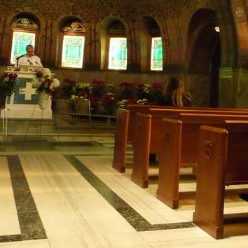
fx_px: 454
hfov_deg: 29.6
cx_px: 210
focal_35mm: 56
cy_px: 45
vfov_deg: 29.8
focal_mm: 4.7
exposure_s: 1/15
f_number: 3.3
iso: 800
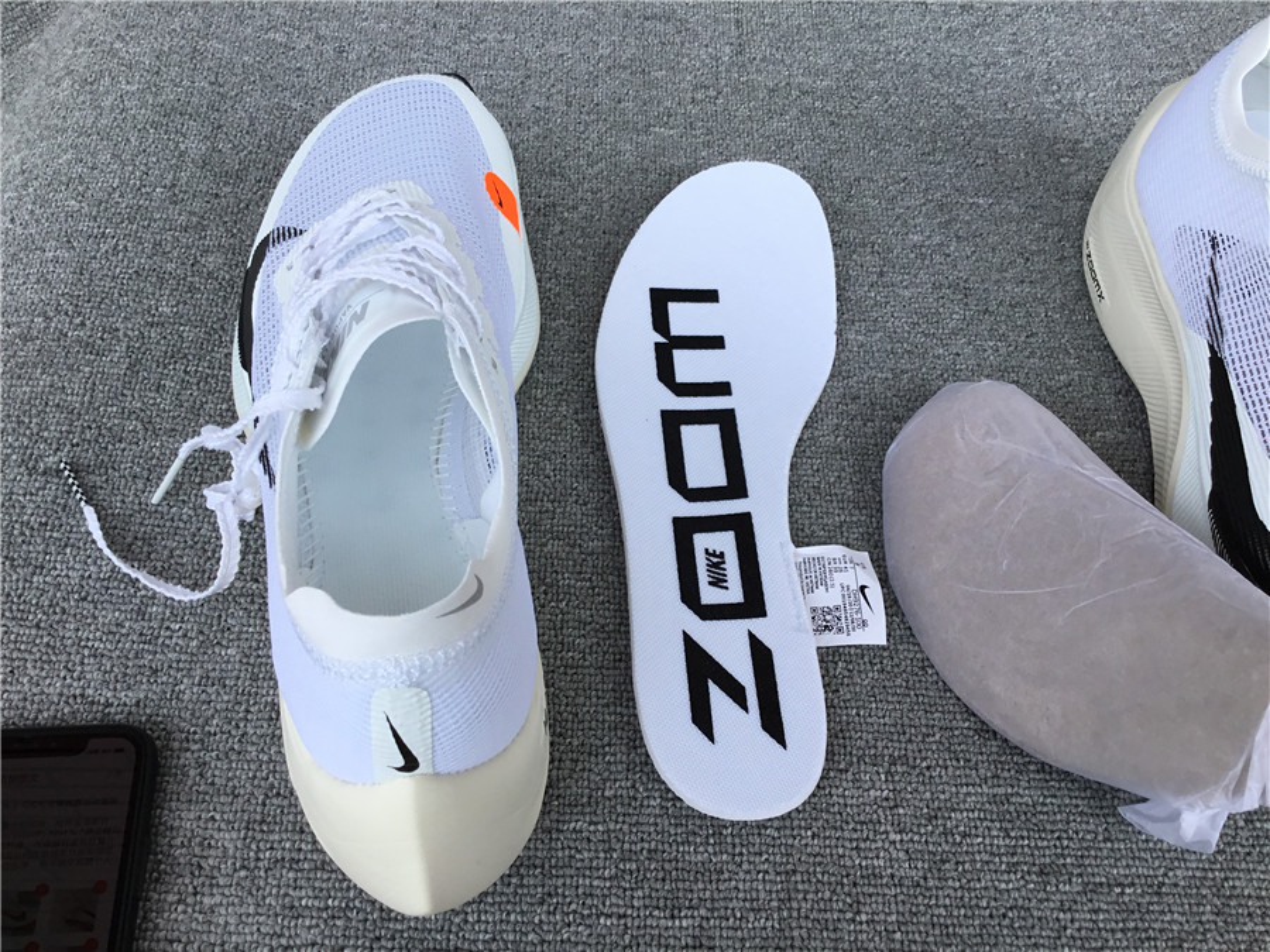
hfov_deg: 58.4
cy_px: 476
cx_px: 635
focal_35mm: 31
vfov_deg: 45.4
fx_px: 1137
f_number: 2.4
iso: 25
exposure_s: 1/429
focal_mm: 3.3
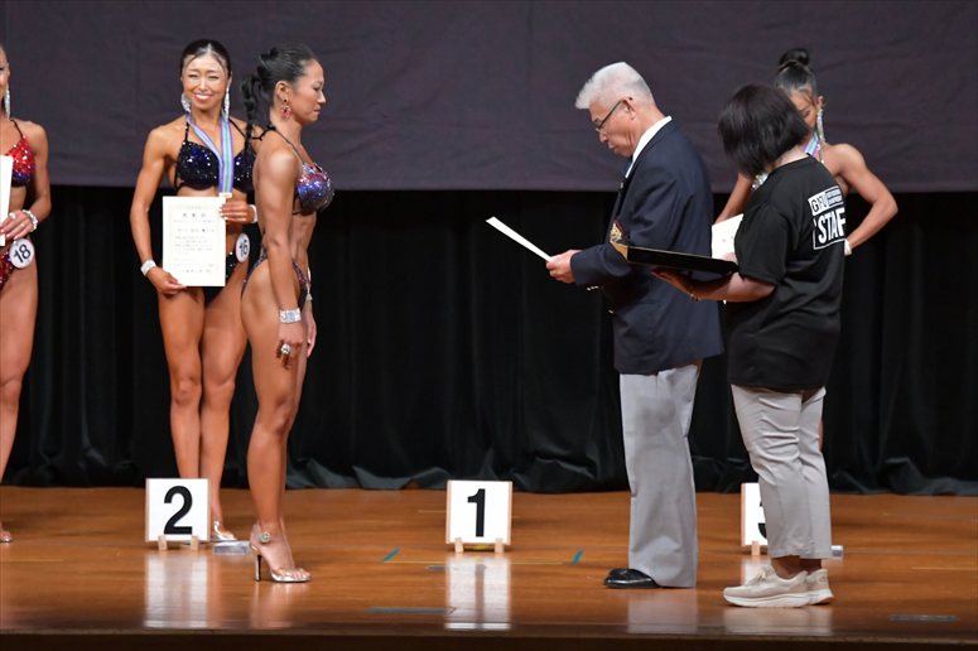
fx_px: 7332
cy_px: 326
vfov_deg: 5.1
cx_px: 489
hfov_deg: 7.6
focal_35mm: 270
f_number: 5.6
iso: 5000
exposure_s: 1/400
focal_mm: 180
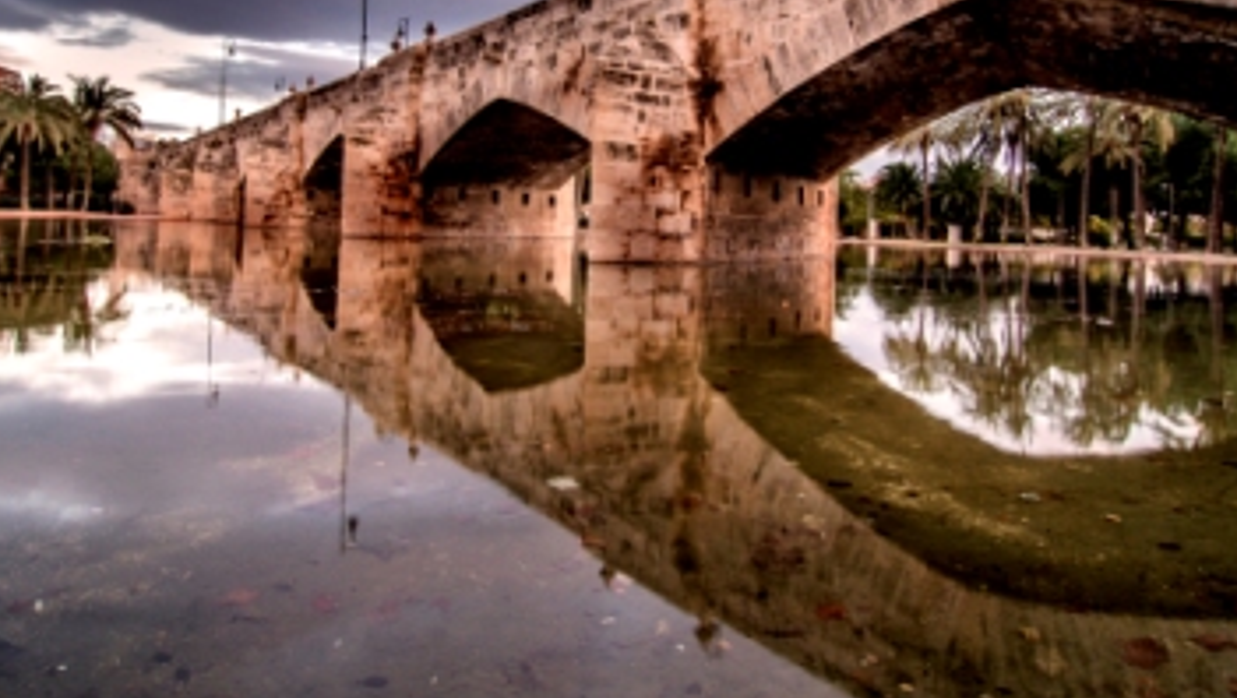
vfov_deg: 46.4
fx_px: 788
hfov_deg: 76.3
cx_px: 606
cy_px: 192
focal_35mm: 24
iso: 100
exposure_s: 1/3
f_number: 11
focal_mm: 12
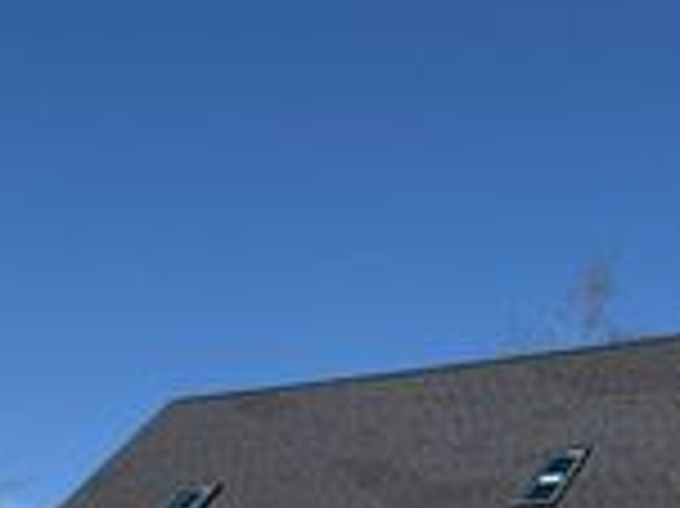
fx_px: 1688
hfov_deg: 21.9
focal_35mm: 86
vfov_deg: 16.5
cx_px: 685
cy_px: 600
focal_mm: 5.96
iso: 50
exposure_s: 1/4950
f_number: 1.6
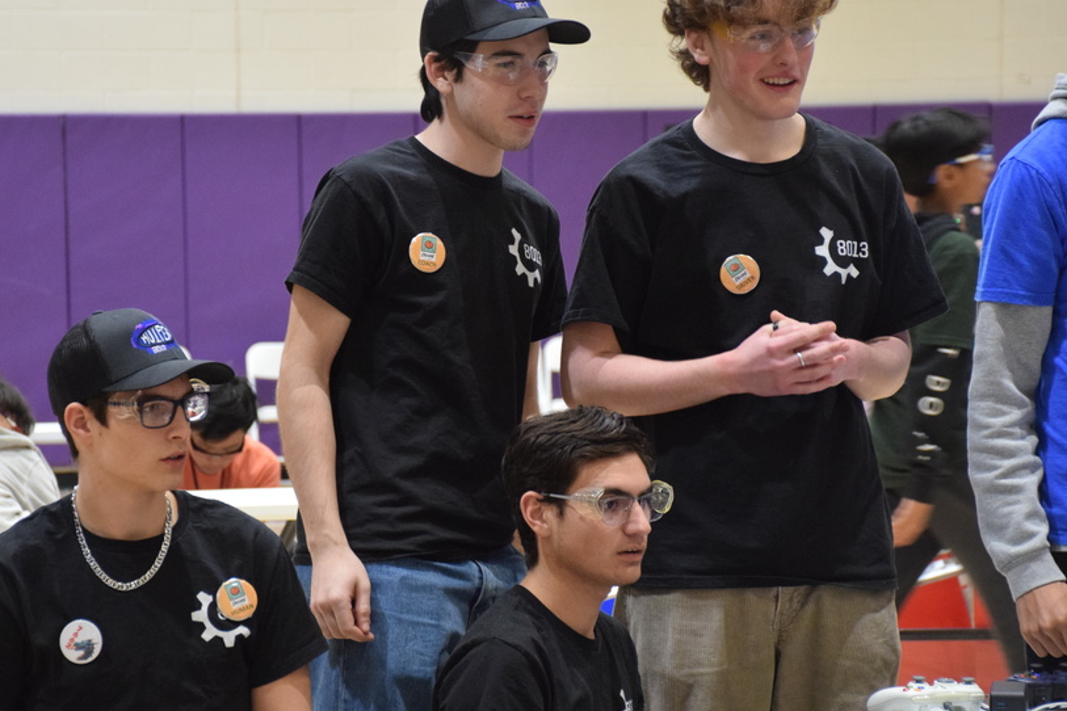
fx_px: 4761
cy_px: 389
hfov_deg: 12.8
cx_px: 440
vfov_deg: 8.5
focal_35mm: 161
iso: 2200
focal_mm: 85
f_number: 5.3
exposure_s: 1/60
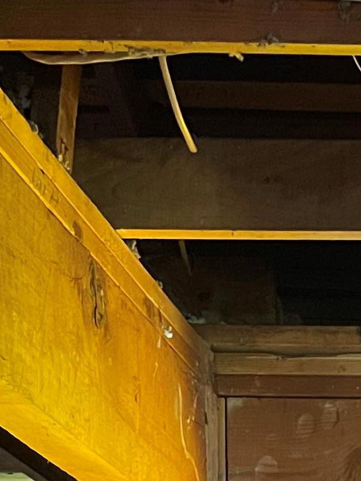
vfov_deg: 13.5
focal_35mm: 123
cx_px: 658
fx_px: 1710
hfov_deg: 11.2
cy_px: 987
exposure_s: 1/43
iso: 500
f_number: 1.6
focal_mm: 5.1
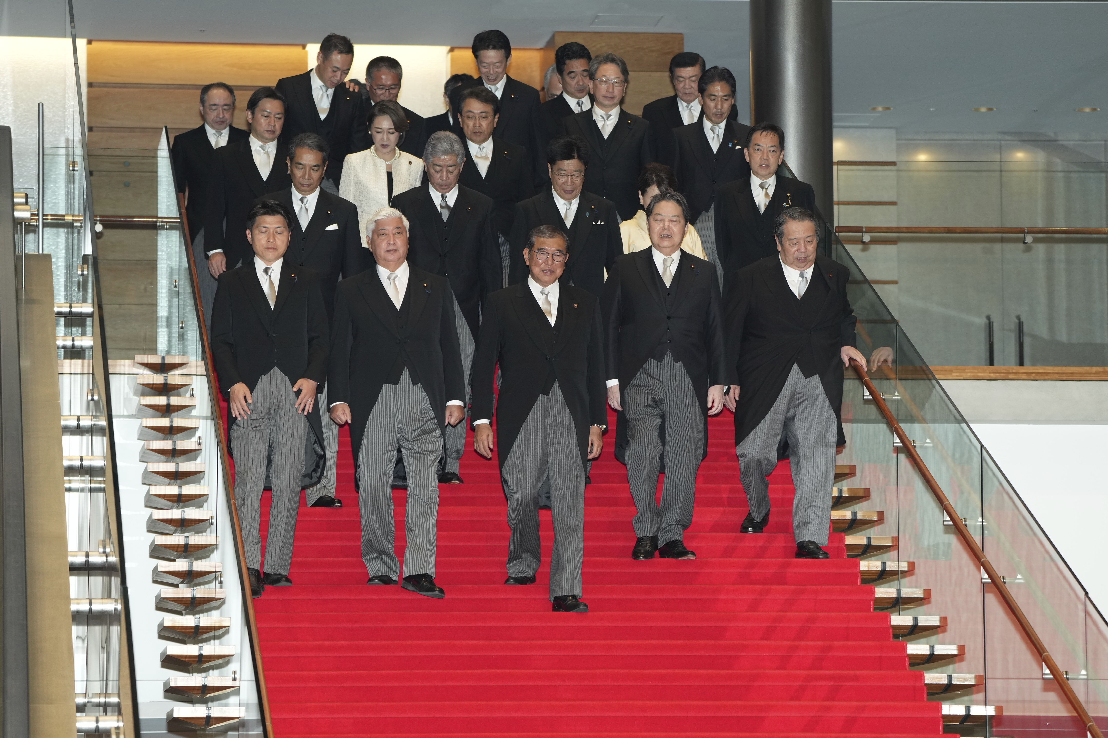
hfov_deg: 13.7
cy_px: 369
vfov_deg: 9.1
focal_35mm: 150
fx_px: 4616
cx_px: 554
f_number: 5
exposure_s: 1/200
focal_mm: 150
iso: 1250
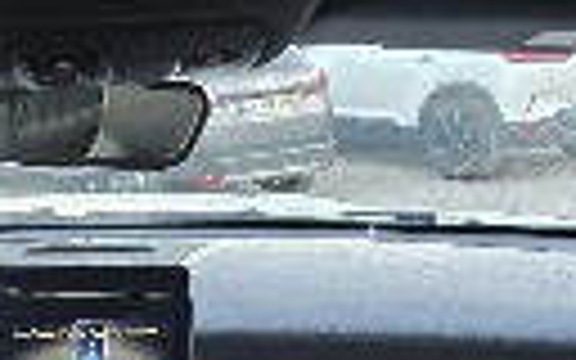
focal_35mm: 79
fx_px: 1240
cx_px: 99
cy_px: 338
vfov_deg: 16.3
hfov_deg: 25.6
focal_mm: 6.3
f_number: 1.7
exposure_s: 1/50
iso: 80
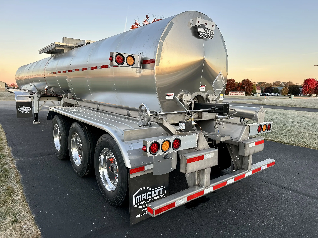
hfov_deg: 71.6
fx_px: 220
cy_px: 119
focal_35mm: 24
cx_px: 159
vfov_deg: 56.8
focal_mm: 6.86
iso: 64
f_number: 1.78
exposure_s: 1/193
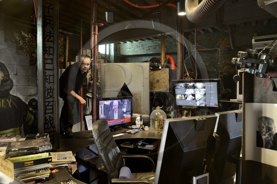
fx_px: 185
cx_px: 138
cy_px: 92
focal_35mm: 24
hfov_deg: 73.8
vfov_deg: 53.1
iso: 1600
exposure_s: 1/30
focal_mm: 24
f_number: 5.6
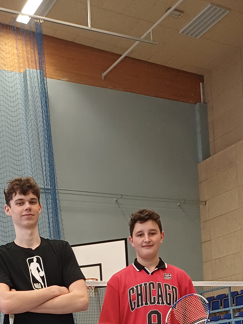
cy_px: 383
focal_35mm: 60
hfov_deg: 23.8
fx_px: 562
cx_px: 29
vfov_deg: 28.3
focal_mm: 4.65
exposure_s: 1/50
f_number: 1.8
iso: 400
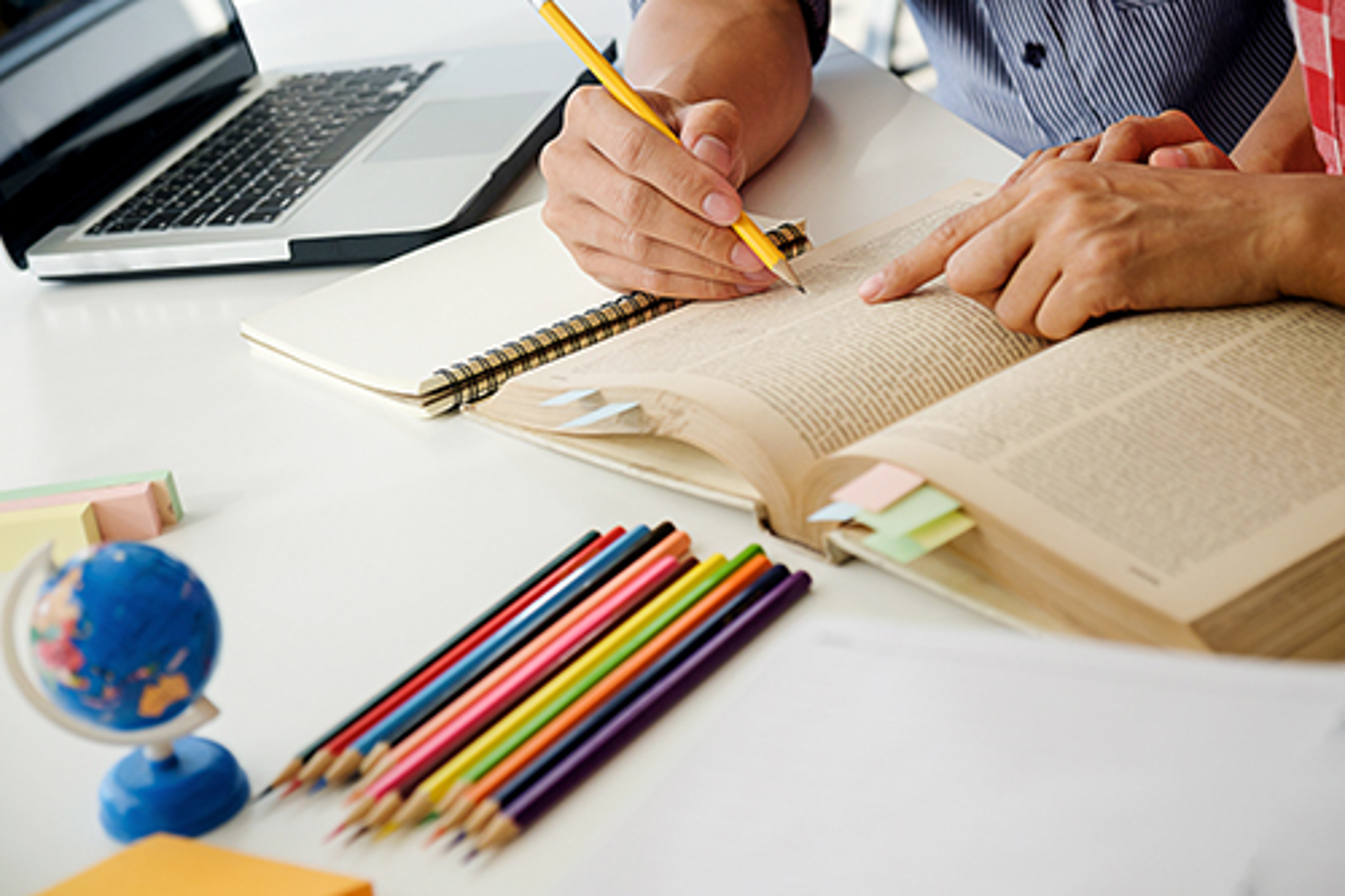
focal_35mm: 61
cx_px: 672
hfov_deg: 32.9
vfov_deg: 22.2
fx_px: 2278
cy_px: 448
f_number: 4.5
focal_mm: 40.7
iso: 640
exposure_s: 1/125
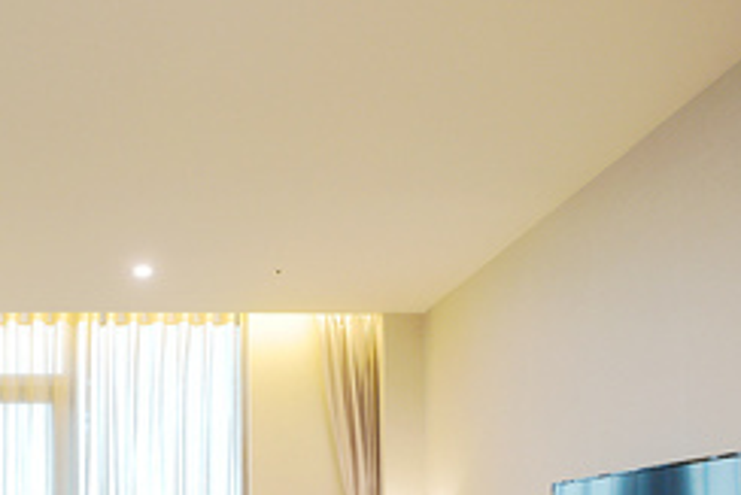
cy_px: 572
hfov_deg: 43.5
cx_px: 118
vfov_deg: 28.4
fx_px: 865
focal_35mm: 42
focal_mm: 16
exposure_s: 1/30
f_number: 3.2
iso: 400
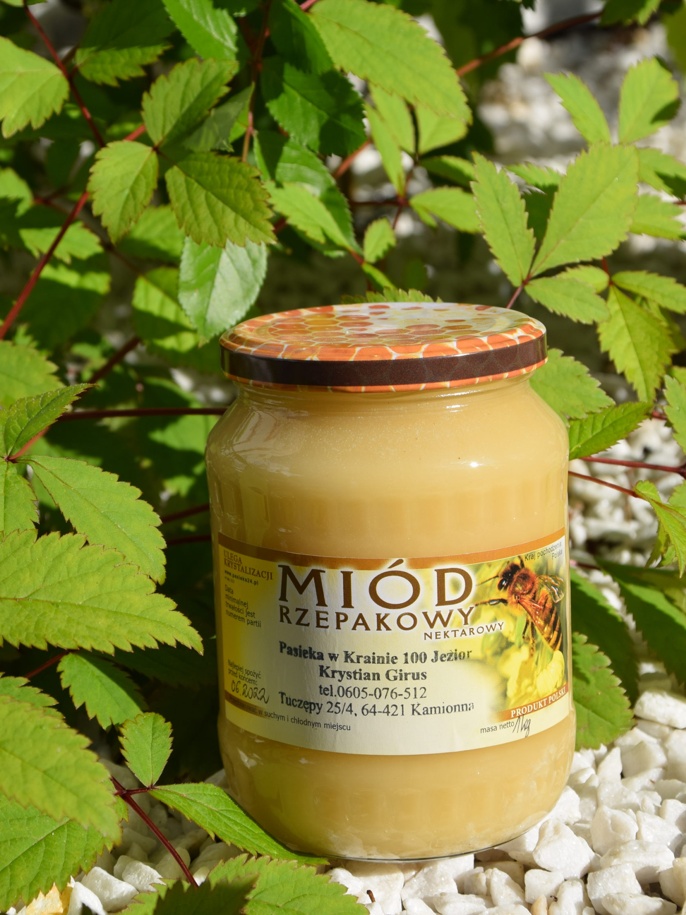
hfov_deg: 15.6
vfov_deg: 20.6
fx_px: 2510
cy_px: 399
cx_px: 344
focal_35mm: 95
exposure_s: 1/500
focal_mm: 58
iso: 200
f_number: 11
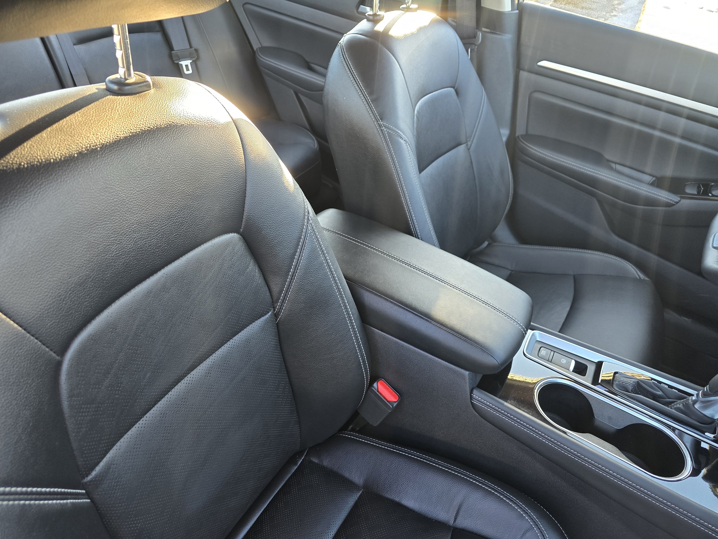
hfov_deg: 73.9
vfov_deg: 58.9
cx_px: 359
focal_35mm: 23
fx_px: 477
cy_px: 270
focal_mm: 6.3
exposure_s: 1/120
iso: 160
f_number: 1.7
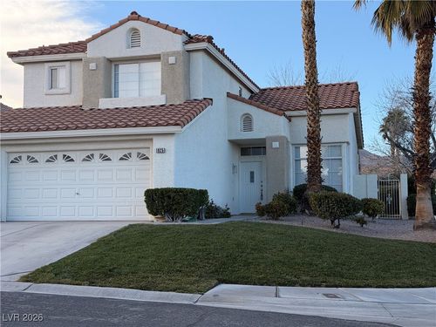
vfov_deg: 30.3
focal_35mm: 48
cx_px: 218
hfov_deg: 39.7
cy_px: 164
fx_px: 605
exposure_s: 1/1167
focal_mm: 6.76
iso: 80
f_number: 1.78
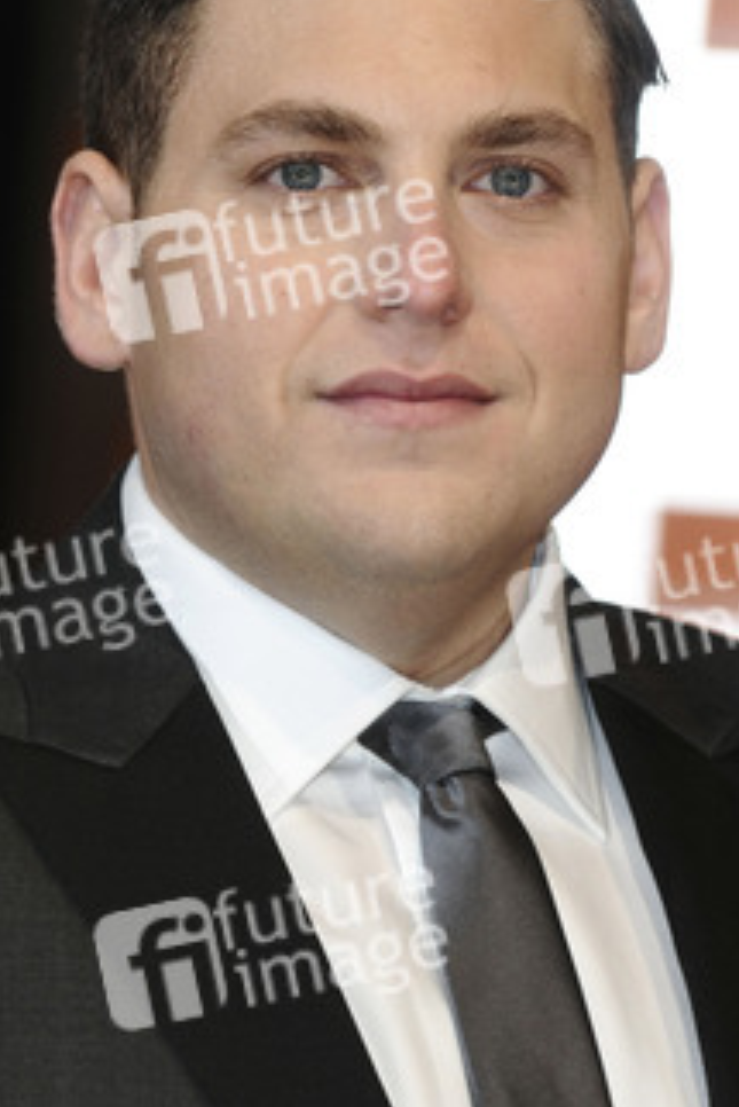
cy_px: 433
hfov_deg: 4.2
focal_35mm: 326
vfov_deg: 6.3
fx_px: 10015
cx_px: 373
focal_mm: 175
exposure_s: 1/200
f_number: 4.5
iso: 320
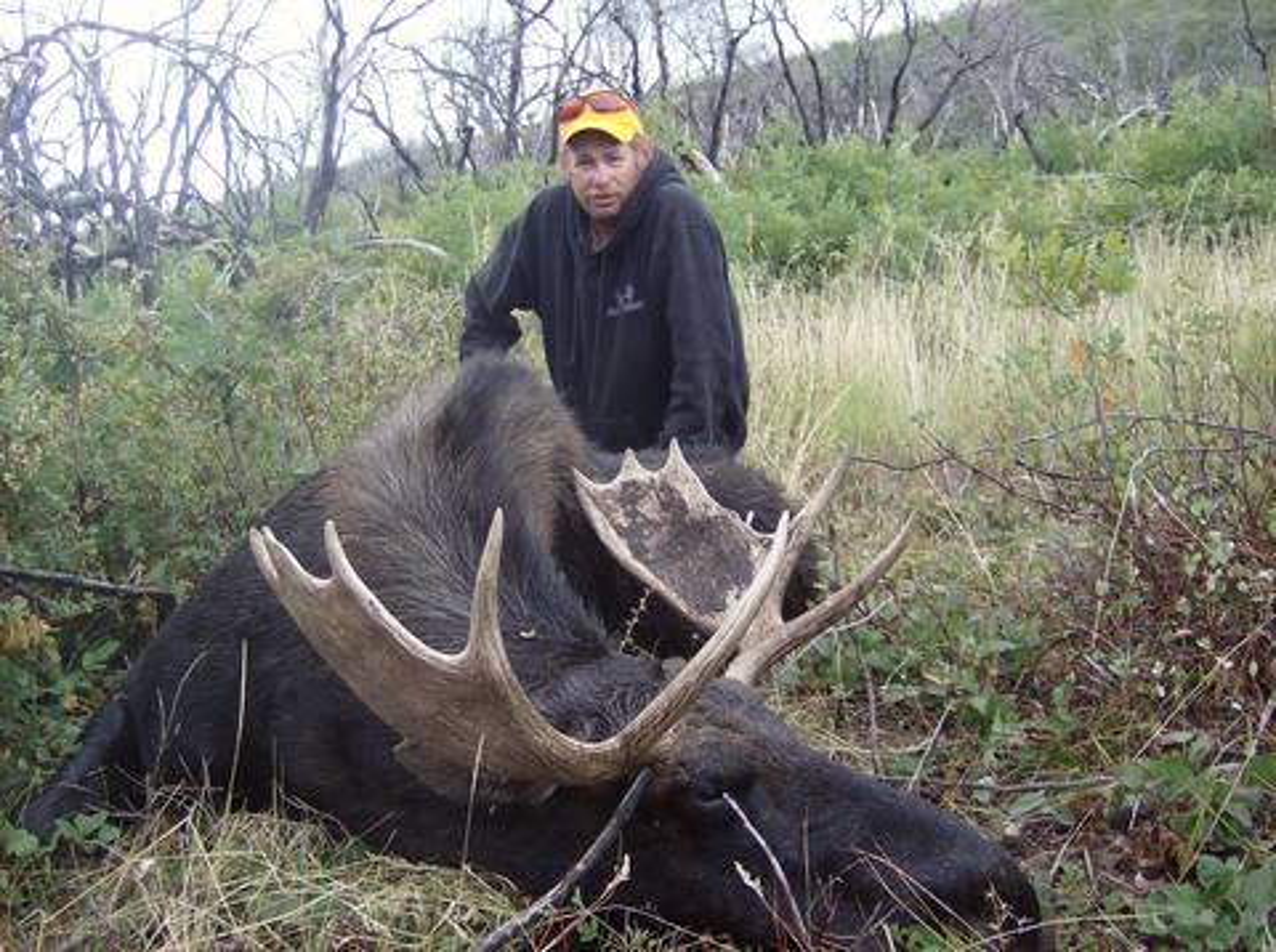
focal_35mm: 46
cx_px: 638
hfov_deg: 41.3
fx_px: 1692
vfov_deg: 31.4
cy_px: 476
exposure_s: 1/113
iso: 100
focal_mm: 7.7
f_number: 3.1
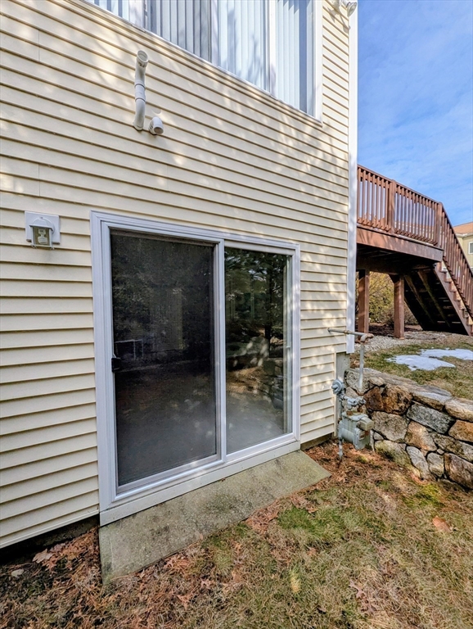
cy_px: 314
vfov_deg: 106.1
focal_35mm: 13
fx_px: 236
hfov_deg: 90.0
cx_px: 236
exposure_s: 1/1065
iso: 28
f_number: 2.2
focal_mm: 1.95
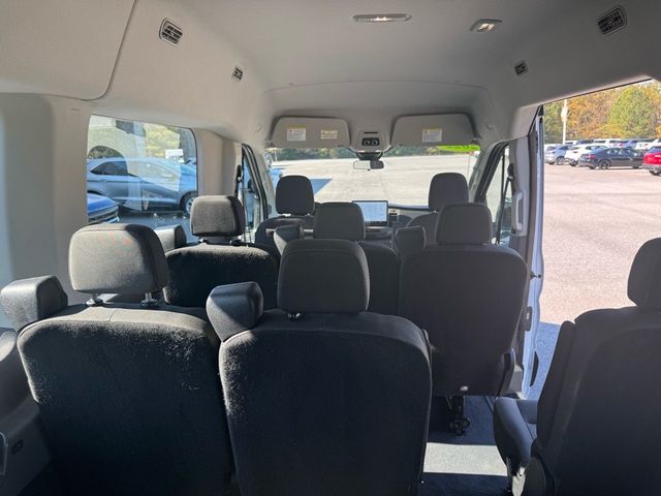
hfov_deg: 71.6
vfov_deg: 56.8
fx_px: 458
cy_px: 248
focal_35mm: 24
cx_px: 330
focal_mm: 6.76
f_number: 1.78
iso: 64
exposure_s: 1/275
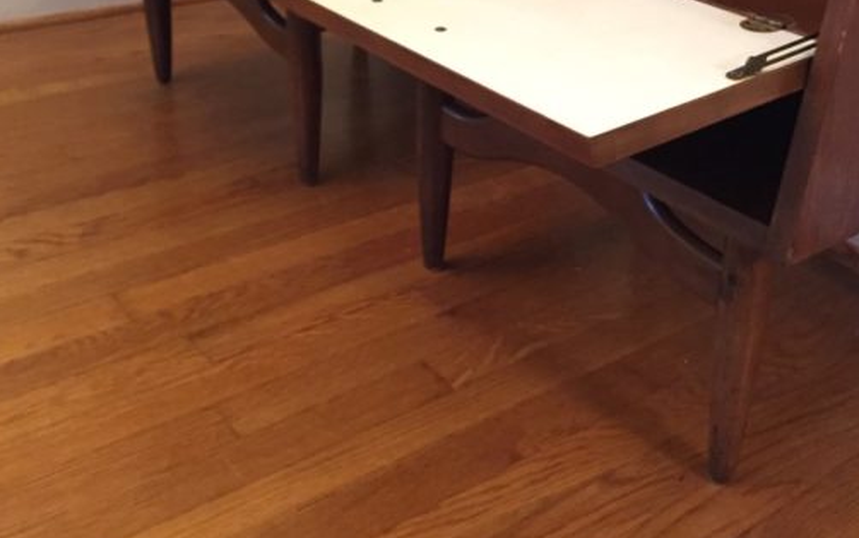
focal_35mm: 47
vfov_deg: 26.6
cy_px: 62
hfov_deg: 42.2
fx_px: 1101
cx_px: 561
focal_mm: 4.15
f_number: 2.2
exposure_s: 1/15
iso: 320
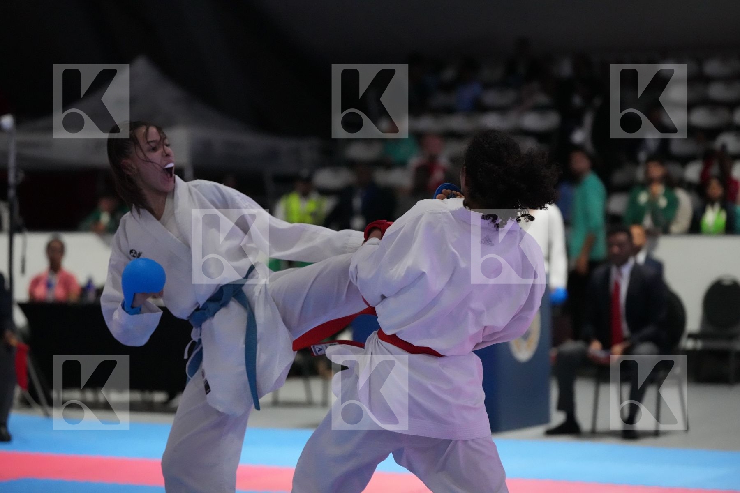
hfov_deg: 18.9
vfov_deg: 12.7
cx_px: 370
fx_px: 2220
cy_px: 246
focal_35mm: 108
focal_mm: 108
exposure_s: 1/1000
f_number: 2.8
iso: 12800
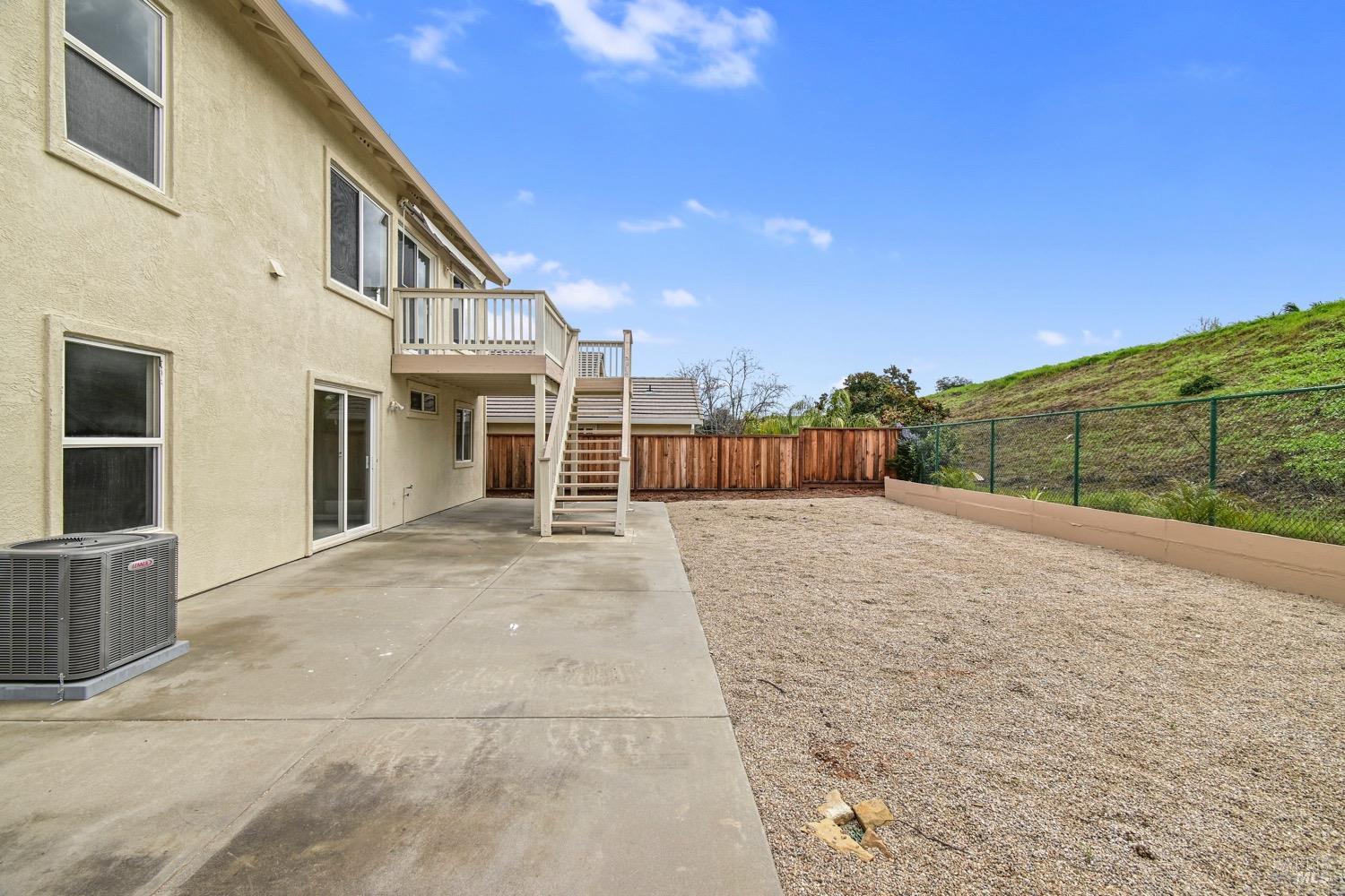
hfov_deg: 100.4
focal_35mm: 15
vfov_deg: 77.3
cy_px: 448
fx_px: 560
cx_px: 672
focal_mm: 10
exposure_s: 1/100
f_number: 8
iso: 200
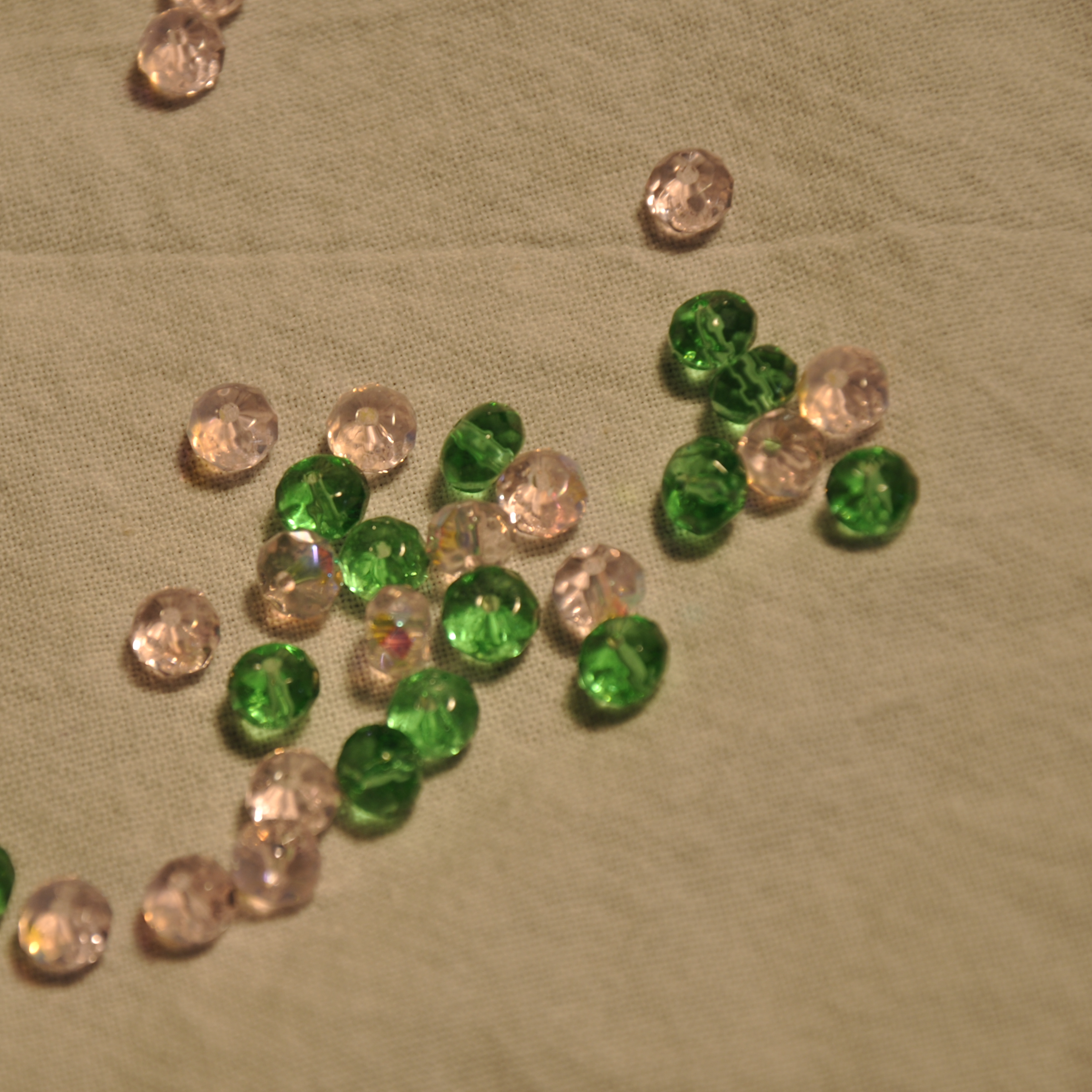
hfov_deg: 8.7
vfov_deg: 8.7
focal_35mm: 202
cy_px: 546
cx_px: 351
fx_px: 7197
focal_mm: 105
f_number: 5.6
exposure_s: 1/13
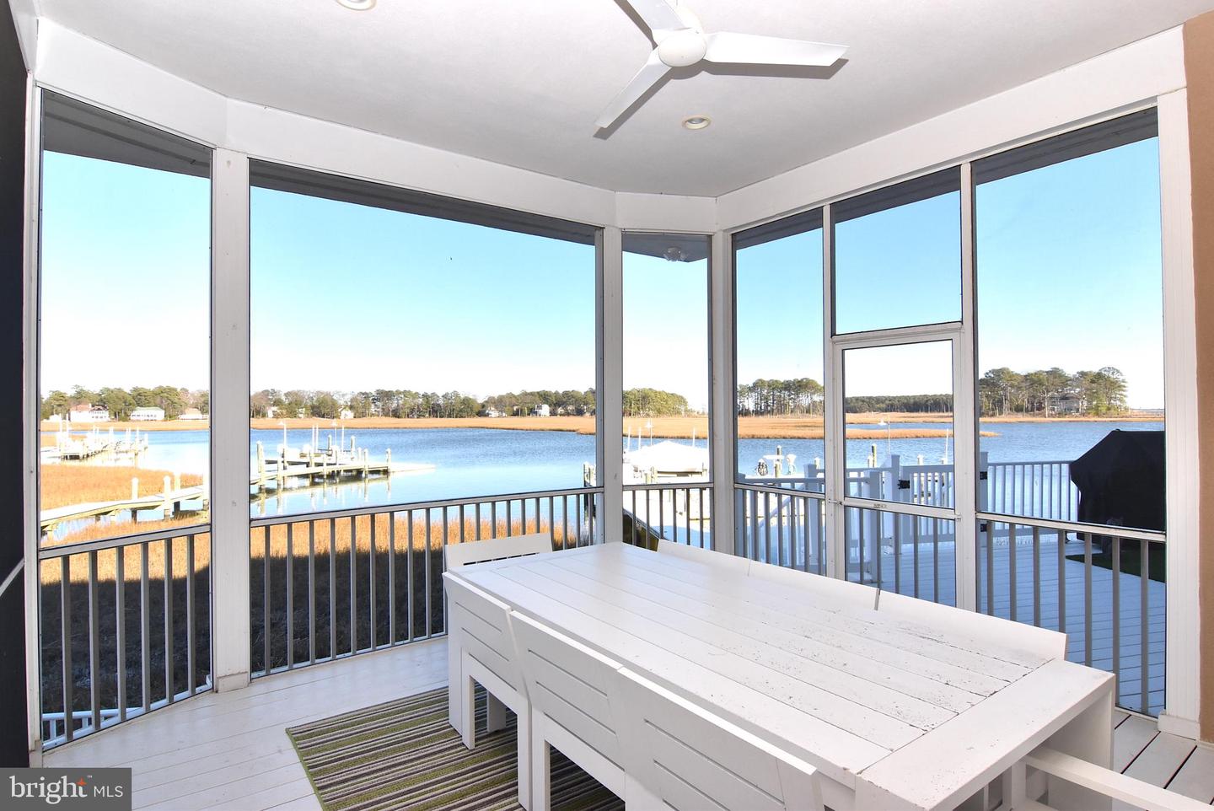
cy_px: 406
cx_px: 607
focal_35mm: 18
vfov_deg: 67.5
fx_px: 607
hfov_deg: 90.0
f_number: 16
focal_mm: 12
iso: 800
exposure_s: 1/200
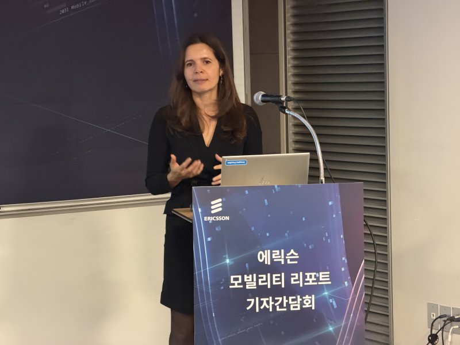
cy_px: 172
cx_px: 230
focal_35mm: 100
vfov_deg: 14.8
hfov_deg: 19.6
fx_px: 1329
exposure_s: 1/40
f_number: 2.8
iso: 1250
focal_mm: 16.89
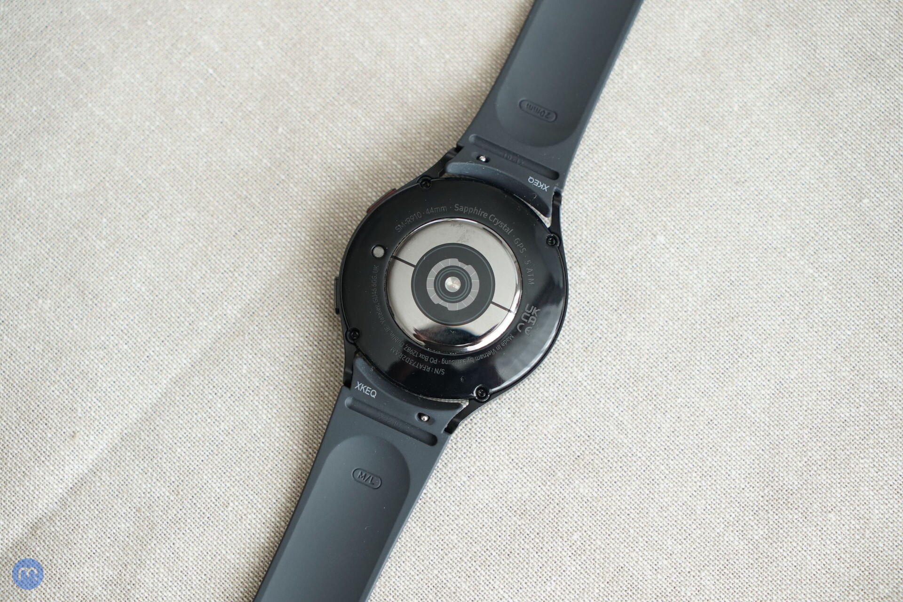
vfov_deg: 20.0
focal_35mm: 68
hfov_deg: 29.7
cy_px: 301
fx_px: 1706
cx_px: 452
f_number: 5.6
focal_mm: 68
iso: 1250
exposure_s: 1/160
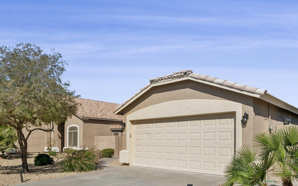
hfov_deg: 66.3
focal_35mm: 28
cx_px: 136
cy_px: 151
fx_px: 227
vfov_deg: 42.4
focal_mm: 17
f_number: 8
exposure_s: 1/1600
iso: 400
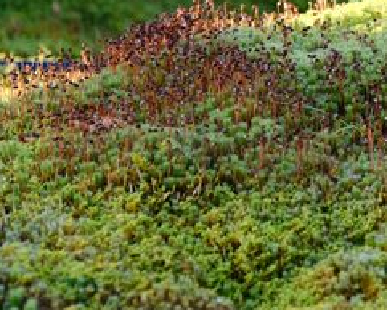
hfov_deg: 7.1
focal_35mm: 268
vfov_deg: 5.8
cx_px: 527
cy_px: -30
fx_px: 3071
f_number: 2.8
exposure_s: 1/250
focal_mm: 55
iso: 500
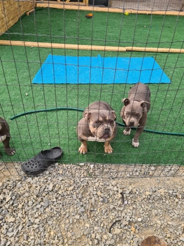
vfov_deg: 67.3
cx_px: 92
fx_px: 184
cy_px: 123
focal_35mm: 26
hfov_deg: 53.1
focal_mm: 5.4
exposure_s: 1/455
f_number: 1.8
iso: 50
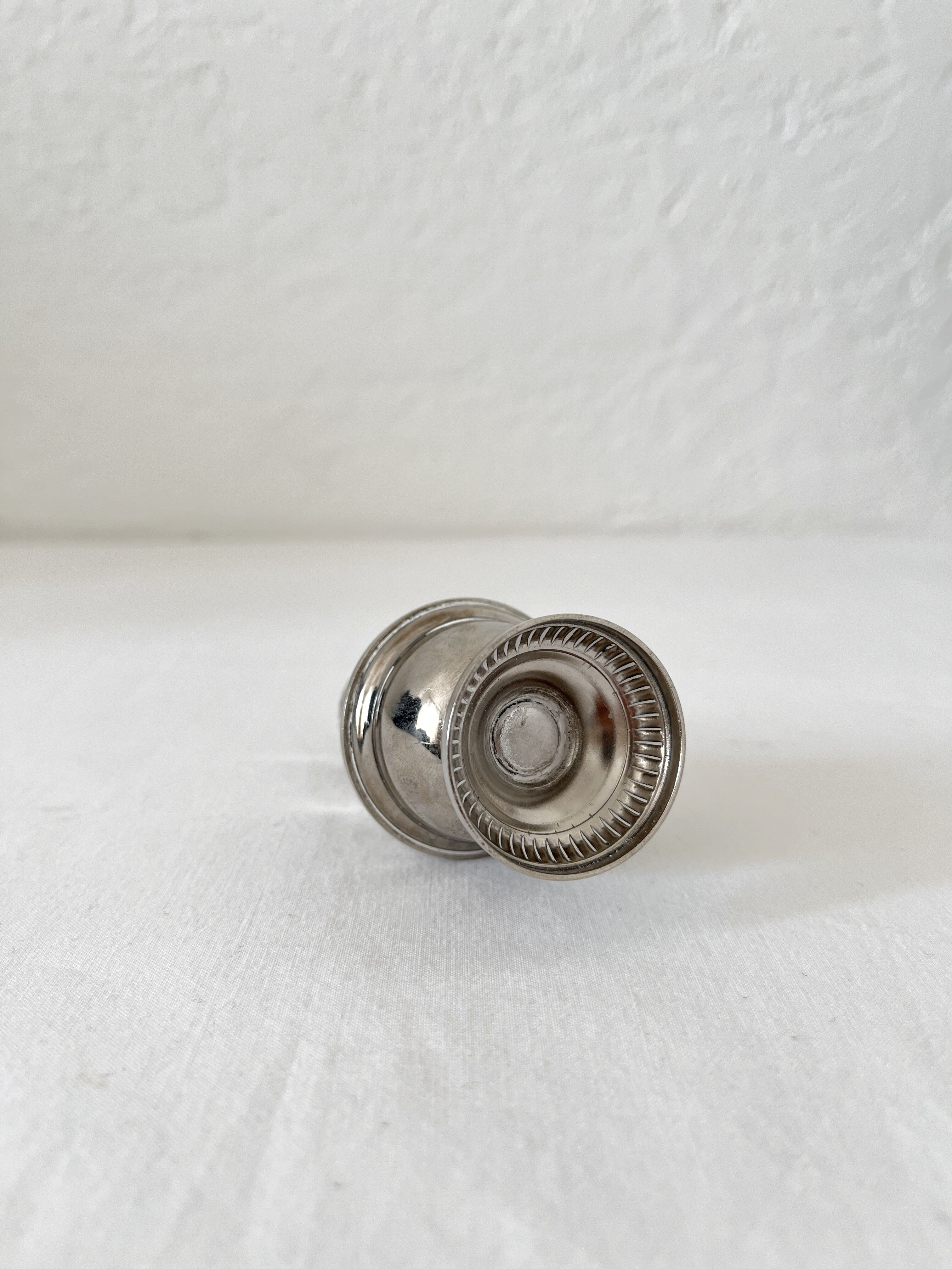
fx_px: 953
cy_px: 634
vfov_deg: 67.3
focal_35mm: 26
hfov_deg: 53.1
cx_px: 476
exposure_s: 1/140
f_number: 1.6
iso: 32
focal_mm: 5.1
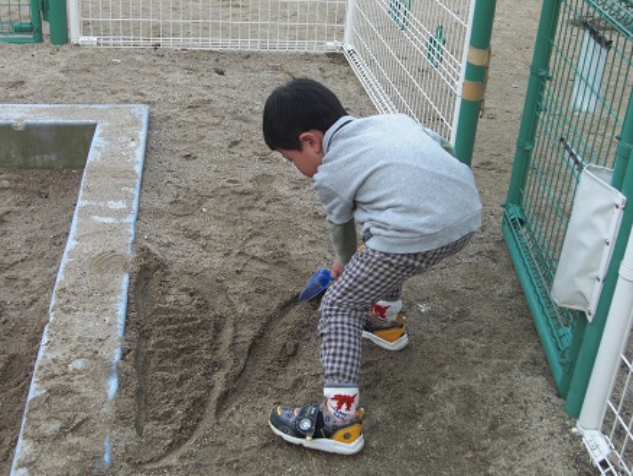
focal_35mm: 46
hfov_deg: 41.2
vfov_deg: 31.5
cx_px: 316
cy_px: 238
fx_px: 842
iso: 100
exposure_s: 1/60
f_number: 3.3
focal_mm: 8.2
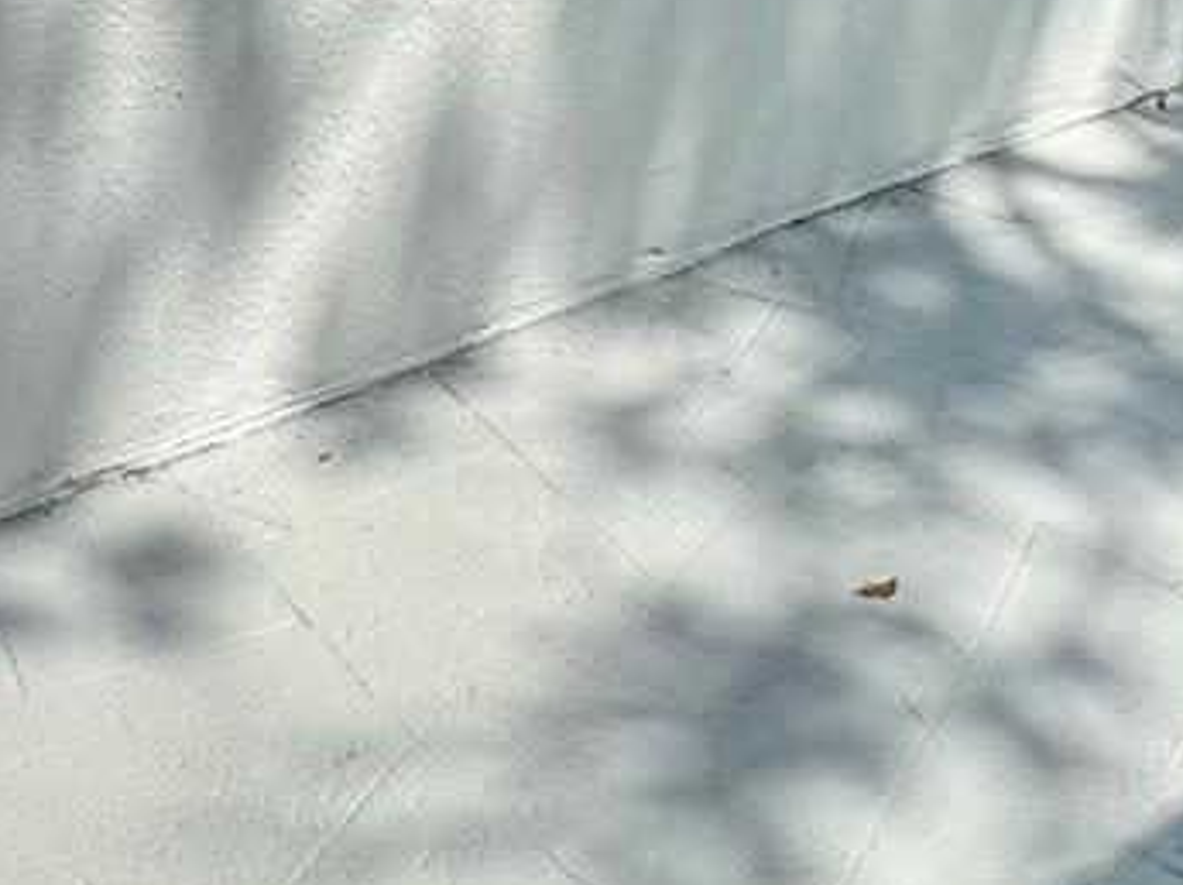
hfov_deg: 29.7
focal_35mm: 65
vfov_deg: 17.4
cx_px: 401
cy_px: -796
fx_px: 2219
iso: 50
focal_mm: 2.22
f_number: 2.2
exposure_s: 1/1748
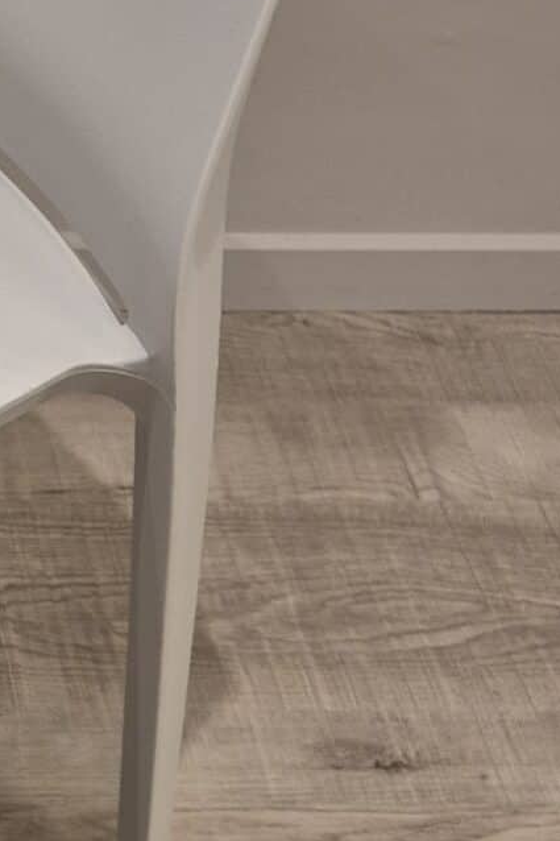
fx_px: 2241
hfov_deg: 13.1
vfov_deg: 21.2
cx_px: -403
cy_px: 295
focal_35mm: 96
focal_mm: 5.4
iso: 200
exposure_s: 1/100
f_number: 1.8
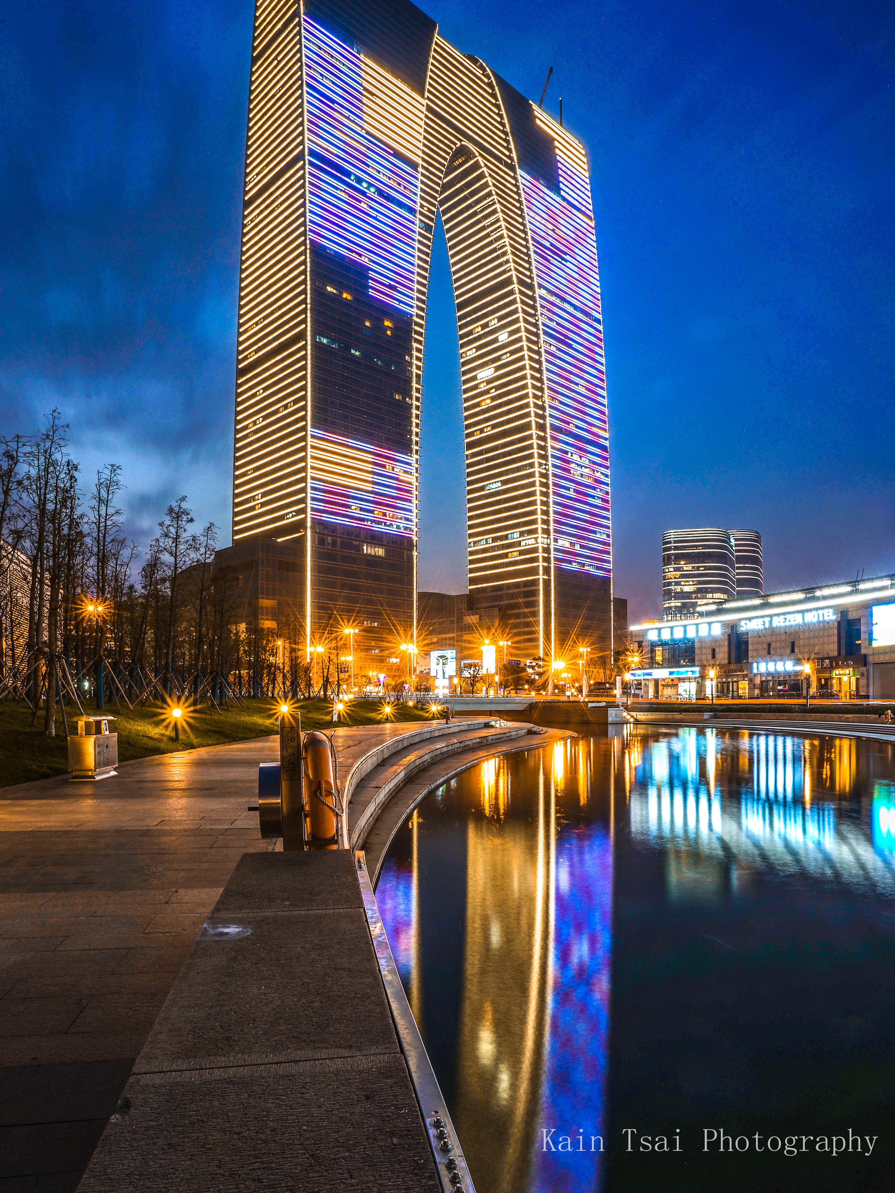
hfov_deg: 68.5
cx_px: 407
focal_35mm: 19
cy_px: 551
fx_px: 655
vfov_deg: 84.5
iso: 50
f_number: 22
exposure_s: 20
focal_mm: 16
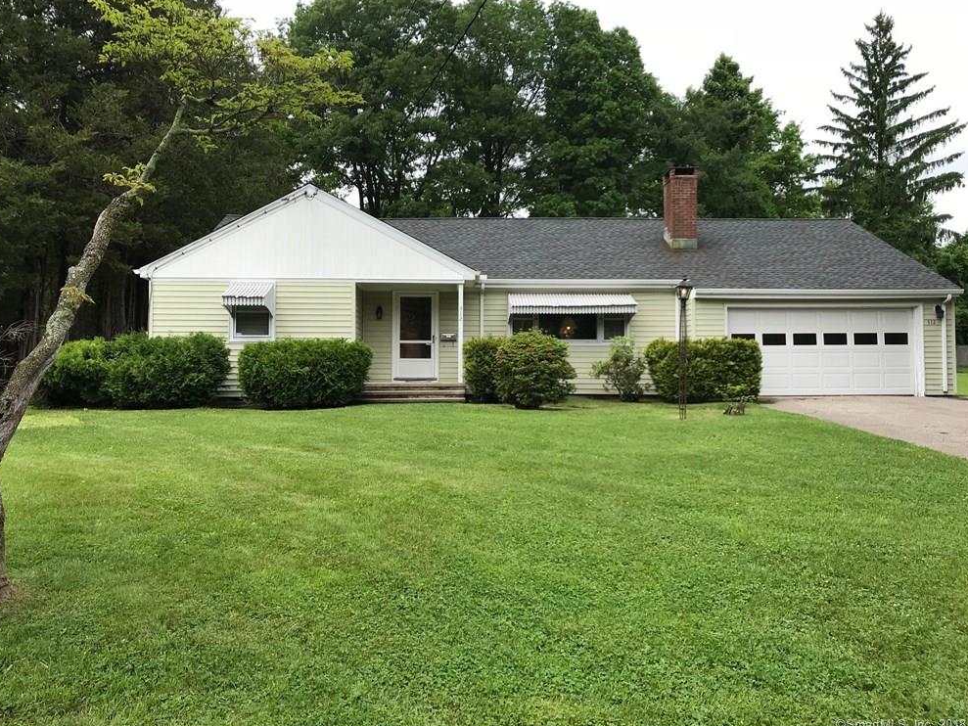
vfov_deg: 48.2
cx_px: 472
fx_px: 811
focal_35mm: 29
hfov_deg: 61.6
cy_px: 358
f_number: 1.8
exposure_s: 1/1277
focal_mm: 3.99
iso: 20
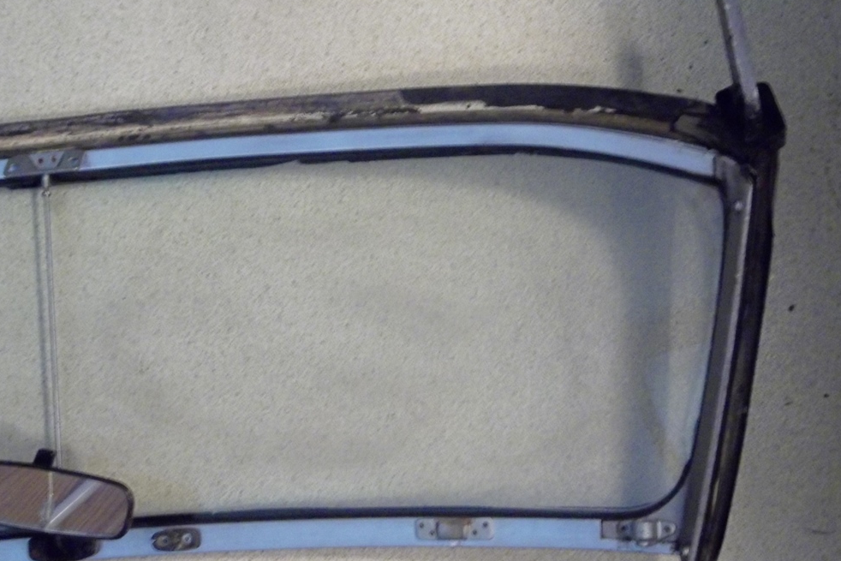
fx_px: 1285
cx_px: 418
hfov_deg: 36.2
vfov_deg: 24.6
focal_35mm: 55
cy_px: 269
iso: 400
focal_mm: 9.3
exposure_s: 1/8
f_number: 5
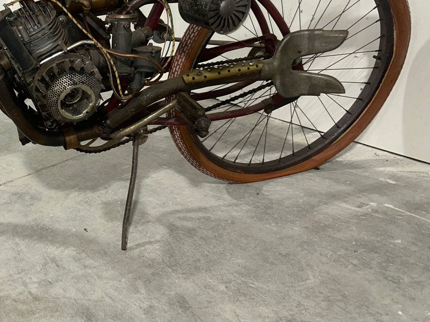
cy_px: 102
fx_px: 609
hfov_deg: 36.0
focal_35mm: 49
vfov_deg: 29.4
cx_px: 27
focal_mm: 5.7
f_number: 1.5
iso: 40
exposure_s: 1/23
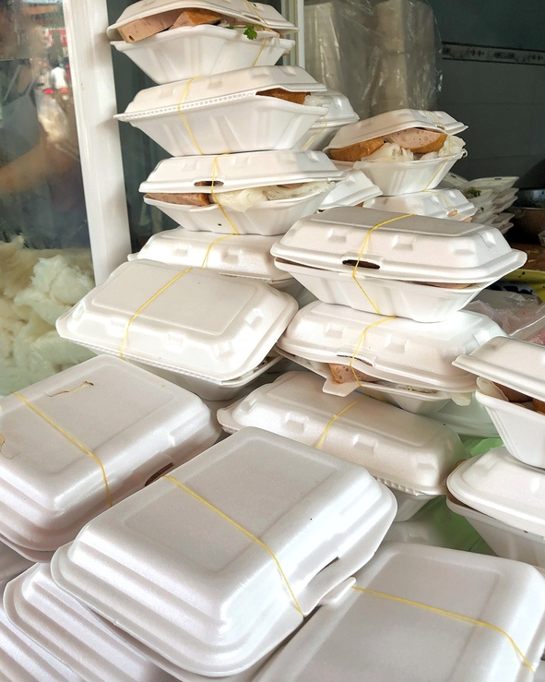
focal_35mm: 37
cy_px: 344
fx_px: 746
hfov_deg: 40.0
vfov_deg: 49.1
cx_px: 310
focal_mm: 3.99
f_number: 1.8
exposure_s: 1/163
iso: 20
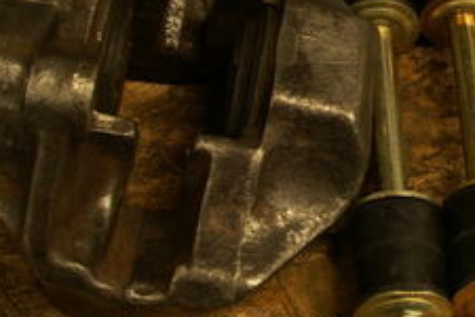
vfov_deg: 12.3
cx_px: 496
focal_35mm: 111
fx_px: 1464
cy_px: 53
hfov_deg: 17.9
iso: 100
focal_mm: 26
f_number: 9.5
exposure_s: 1/4
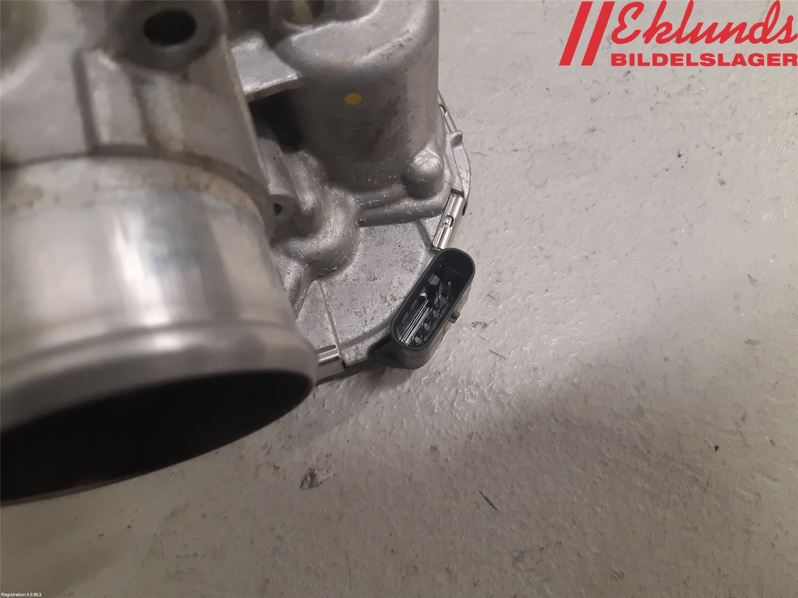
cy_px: 299
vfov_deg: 53.1
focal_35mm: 26
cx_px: 399
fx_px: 599
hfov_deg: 67.3
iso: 160
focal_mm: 3.93
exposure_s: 1/50
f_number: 1.7
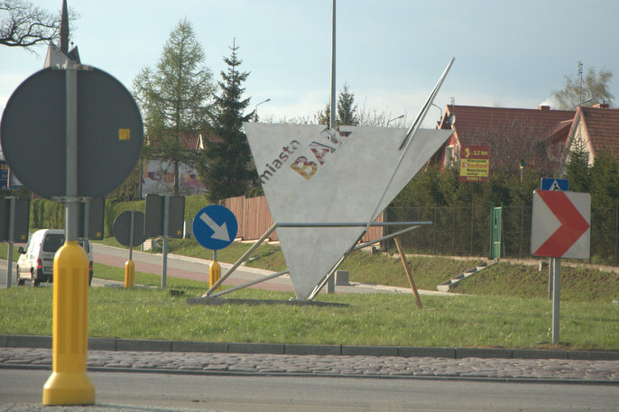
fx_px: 3156
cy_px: 174
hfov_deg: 11.2
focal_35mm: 184
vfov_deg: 7.5
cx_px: 332
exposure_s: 1/1000
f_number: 8
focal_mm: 105
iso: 400
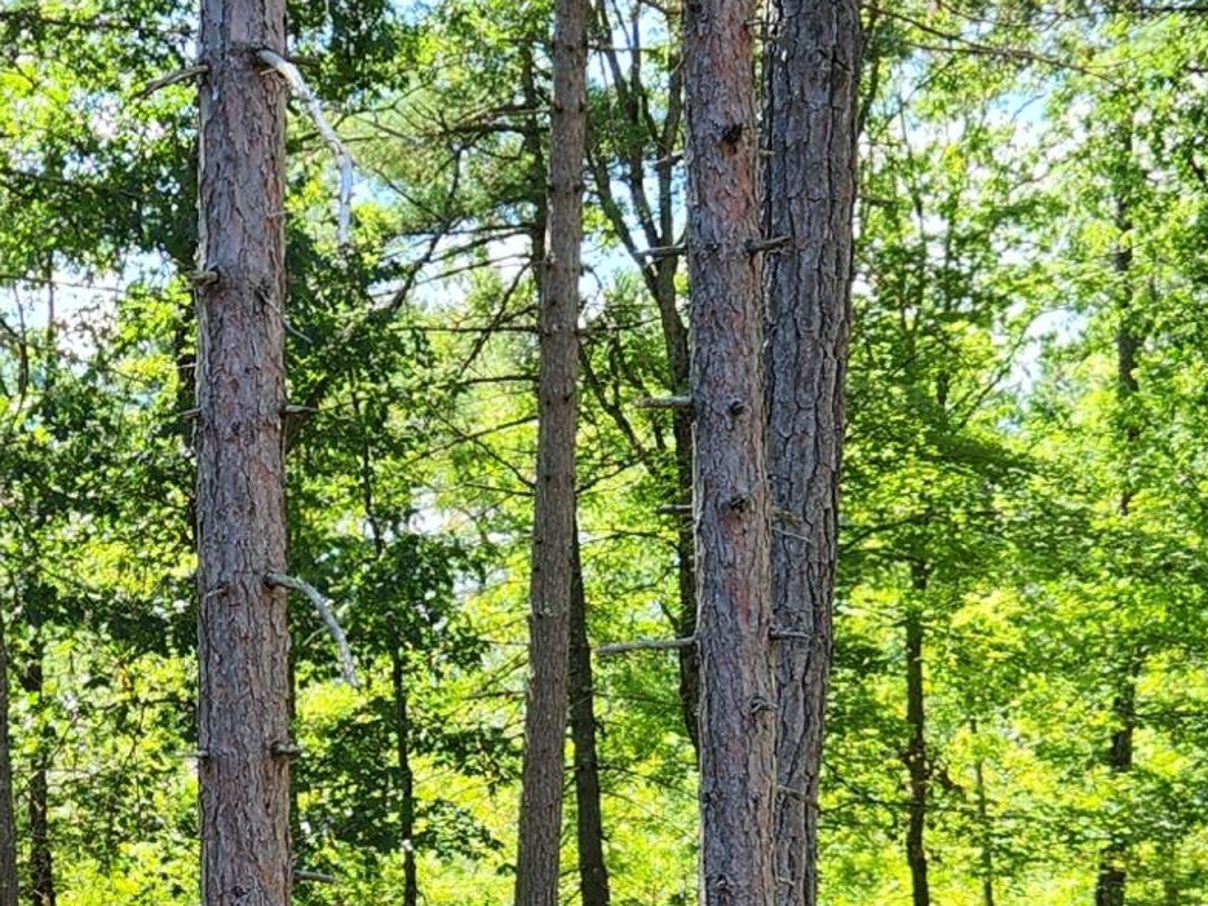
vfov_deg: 16.3
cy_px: 1002
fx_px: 3071
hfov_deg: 21.9
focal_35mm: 88
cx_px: 190
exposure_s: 1/224
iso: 20
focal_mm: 5.4
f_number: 1.8
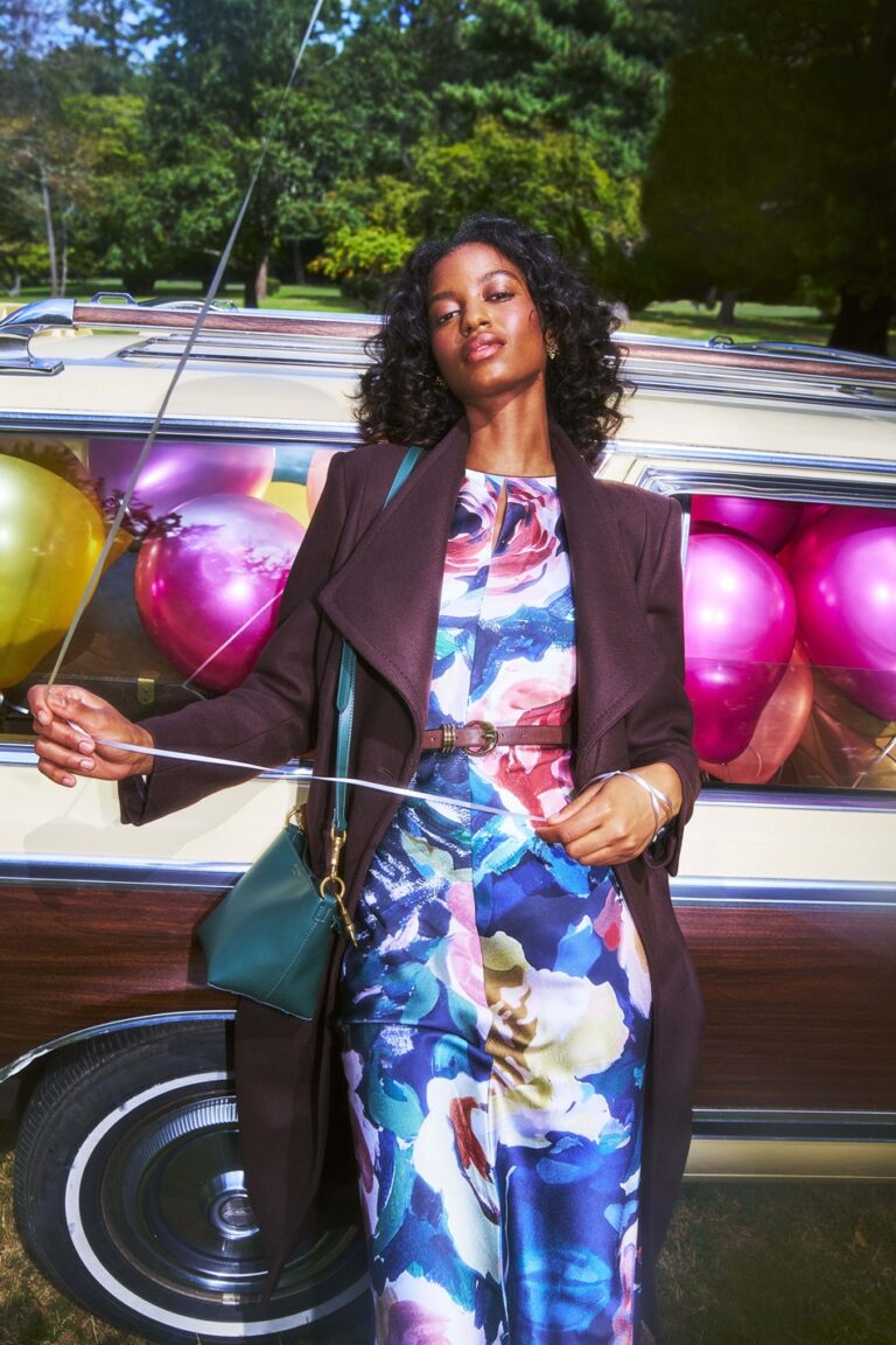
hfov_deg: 45.0
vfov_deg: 63.7
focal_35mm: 29
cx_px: 448
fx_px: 1083
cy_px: 672
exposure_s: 1/800
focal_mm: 29
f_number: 5
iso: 250
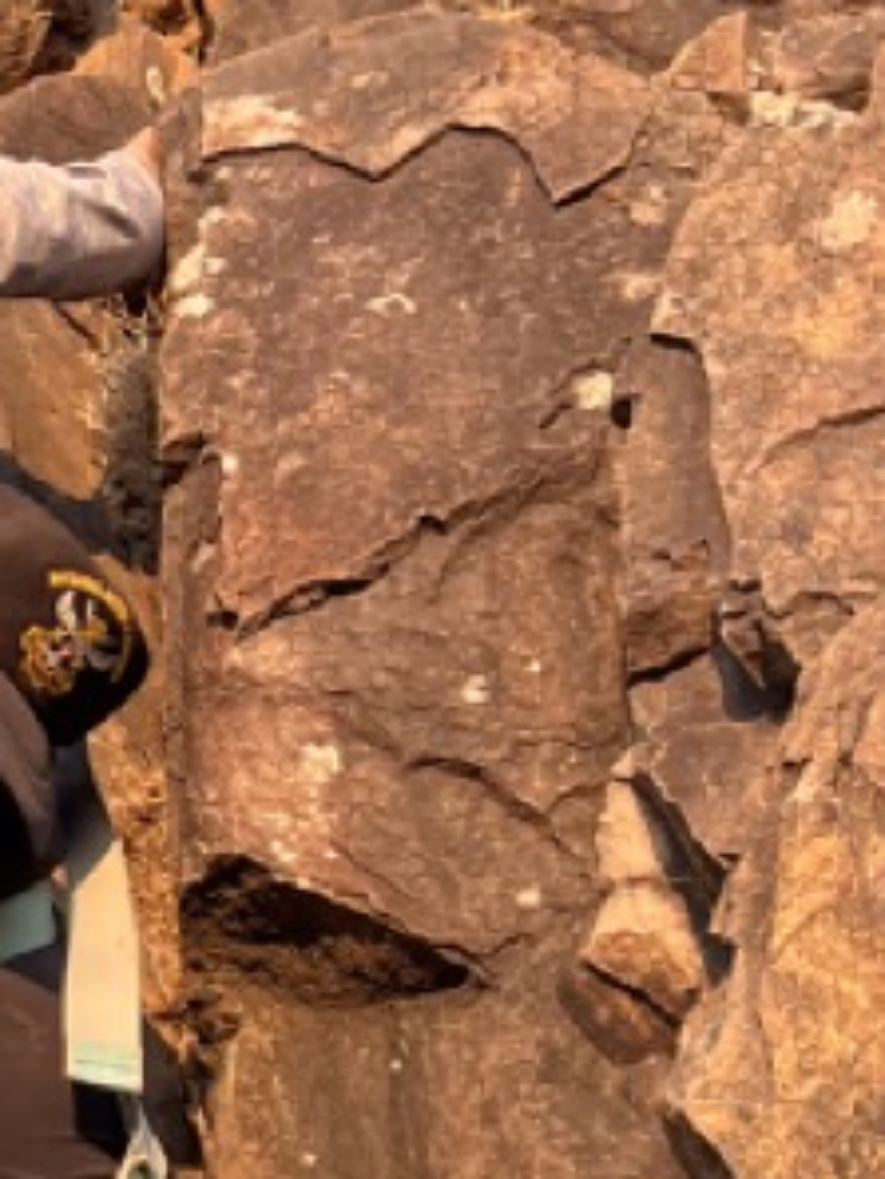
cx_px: -583
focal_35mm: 112
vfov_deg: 17.6
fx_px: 3815
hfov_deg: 12.4
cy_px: 595
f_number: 1.6
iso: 50
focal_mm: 5.1
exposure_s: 1/415
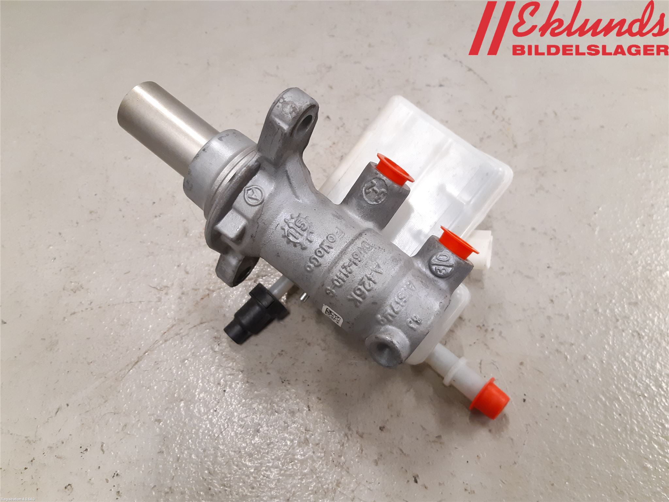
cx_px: 334
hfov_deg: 67.3
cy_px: 251
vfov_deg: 53.1
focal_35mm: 26
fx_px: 502
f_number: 1.7
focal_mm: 3.93
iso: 200
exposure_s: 1/50
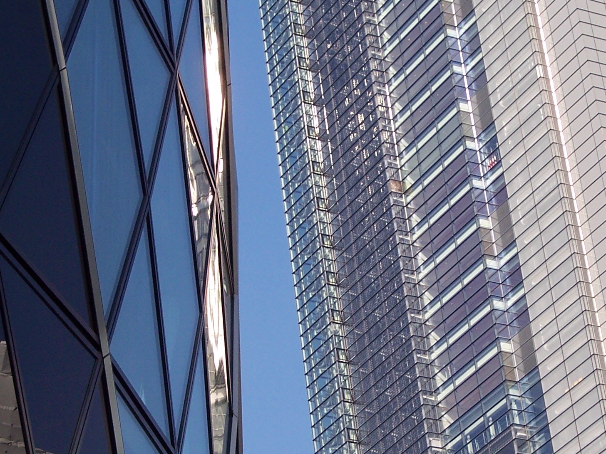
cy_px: 79
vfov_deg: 9.7
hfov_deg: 12.9
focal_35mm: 153
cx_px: 343
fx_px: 2678
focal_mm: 16
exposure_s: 1/500
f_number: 4.8
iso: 100
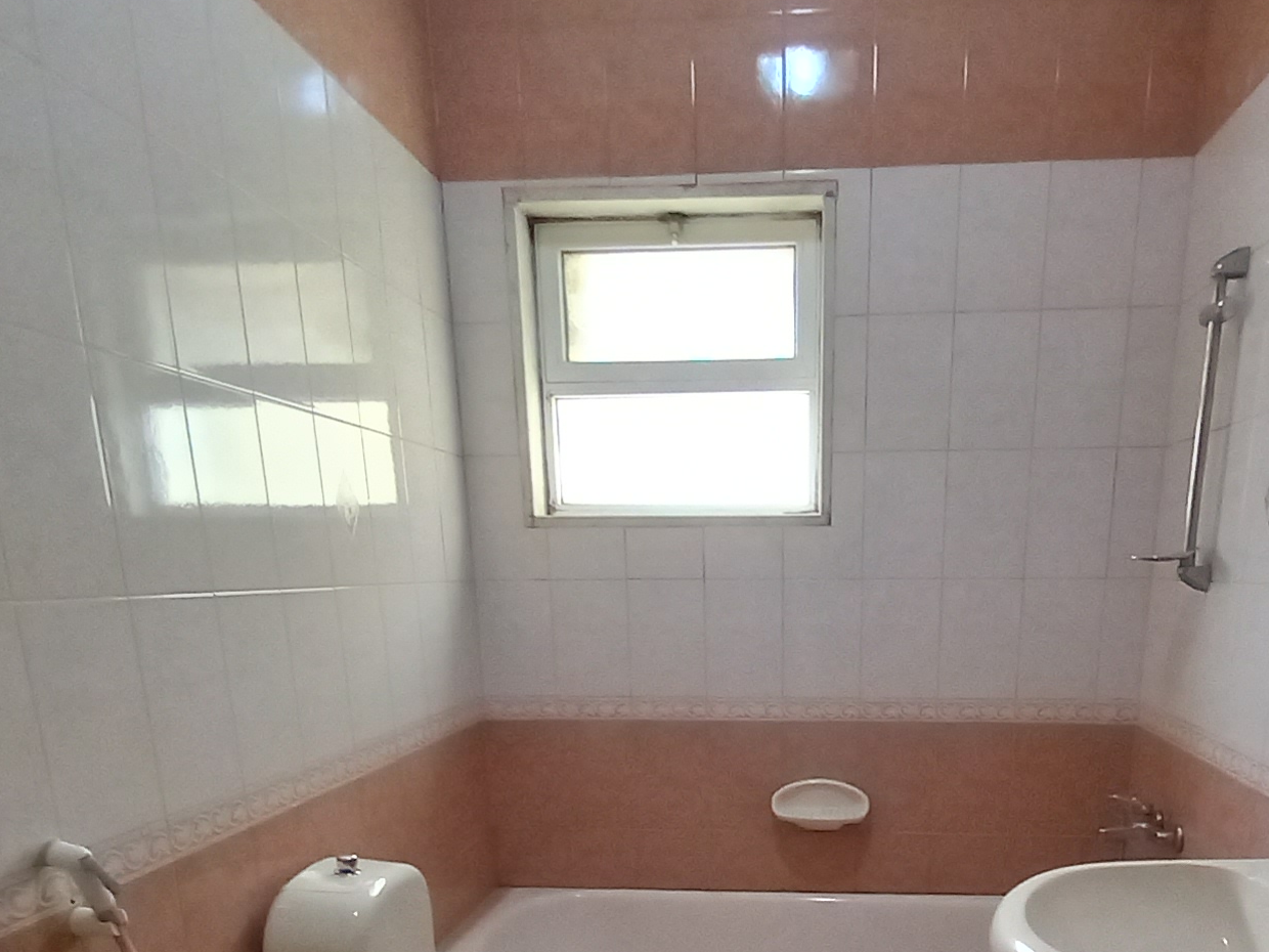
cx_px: 755
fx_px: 990
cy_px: 892
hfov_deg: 64.8
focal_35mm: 27
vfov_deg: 45.5
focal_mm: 1.13
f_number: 2.2
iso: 250
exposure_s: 1/25
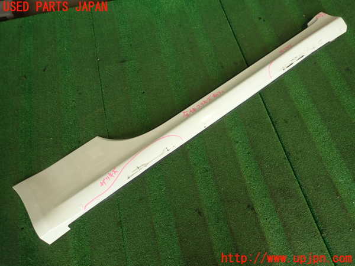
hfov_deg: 69.4
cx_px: 178
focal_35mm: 25
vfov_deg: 54.9
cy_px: 133
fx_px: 256
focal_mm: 4.5
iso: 200
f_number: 2
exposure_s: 1/60
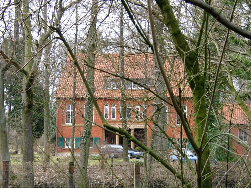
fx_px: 725
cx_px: 126
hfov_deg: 19.6
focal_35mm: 100
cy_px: 94
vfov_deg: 14.8
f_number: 4
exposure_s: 1/69.5
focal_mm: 20.74
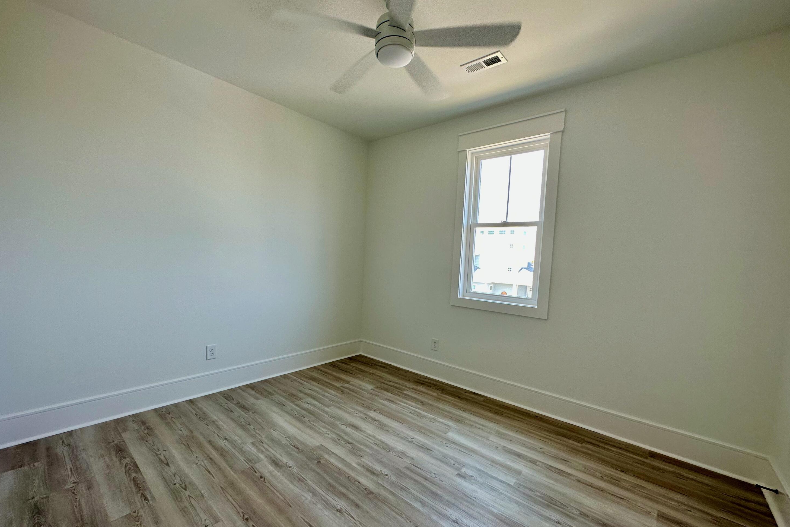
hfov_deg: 100.4
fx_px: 329
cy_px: 279
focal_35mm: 15
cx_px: 388
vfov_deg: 77.2
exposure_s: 1/120
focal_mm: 2.22
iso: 80
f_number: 2.2
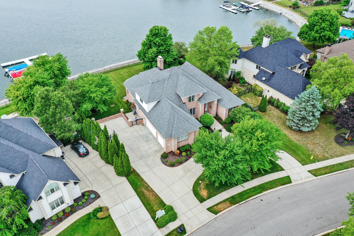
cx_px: 177
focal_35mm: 28
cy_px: 118
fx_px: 275
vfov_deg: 46.4
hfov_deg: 65.5
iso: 100
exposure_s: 1/160
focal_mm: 10.26
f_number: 4.5
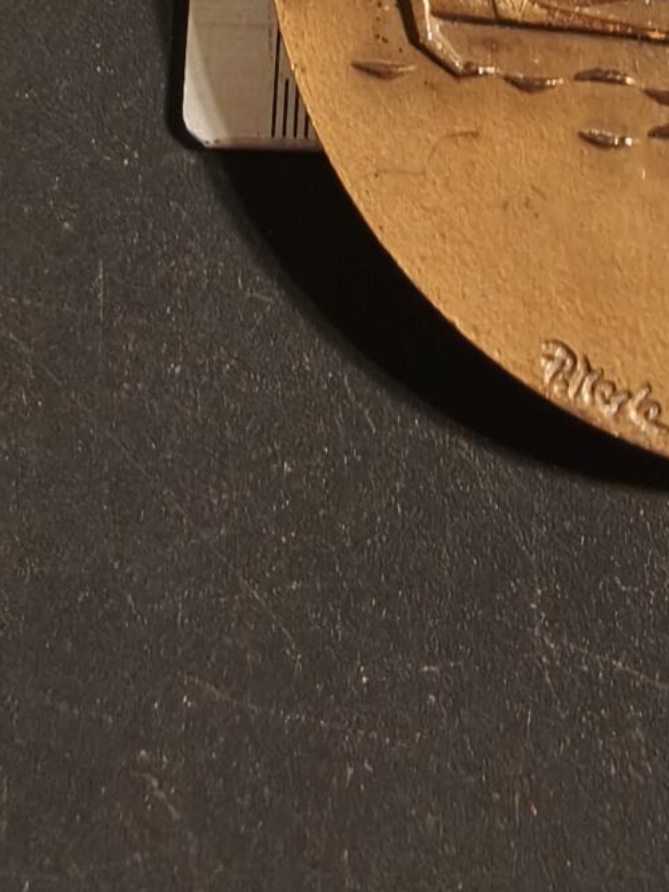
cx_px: 883
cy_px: 80
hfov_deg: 21.3
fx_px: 1598
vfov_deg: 29.8
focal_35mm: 62
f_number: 2
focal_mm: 2.32
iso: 200
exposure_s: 1/50
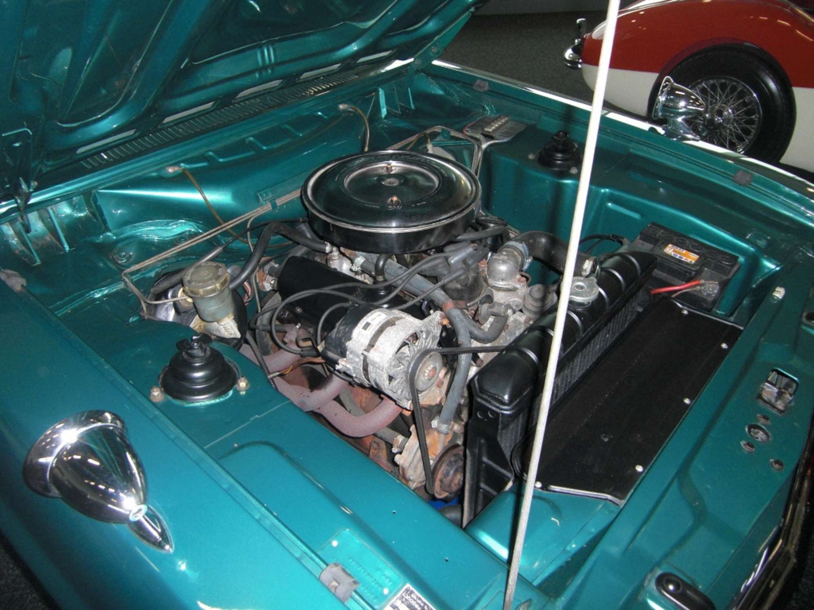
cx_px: 407
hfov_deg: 63.4
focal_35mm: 28
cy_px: 305
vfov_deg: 49.7
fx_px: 658
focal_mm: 4.9
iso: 200
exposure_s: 1/60
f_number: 2.6
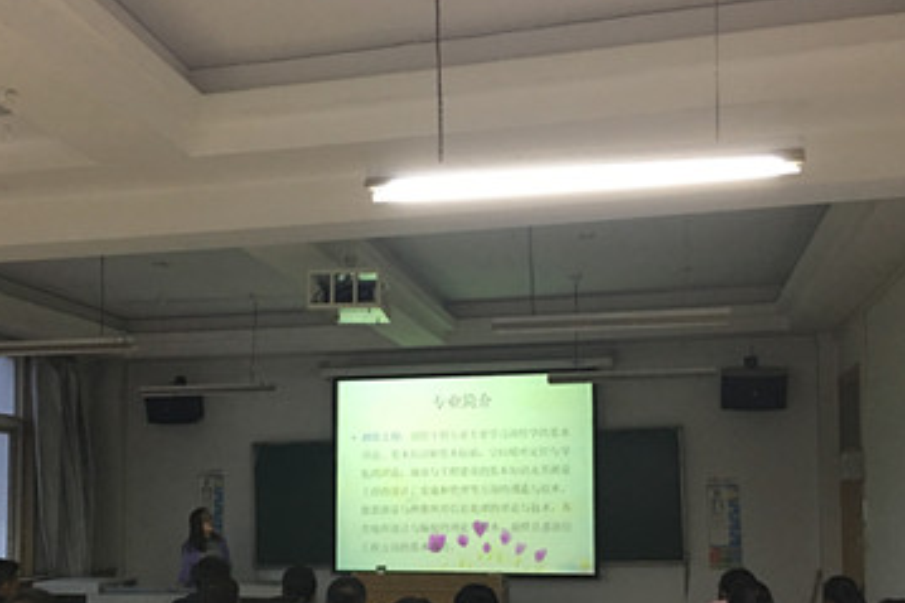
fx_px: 1055
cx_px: 376
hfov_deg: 46.2
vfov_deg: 31.3
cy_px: 455
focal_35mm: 42
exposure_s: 1/10
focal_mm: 4.15
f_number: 2.2
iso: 80
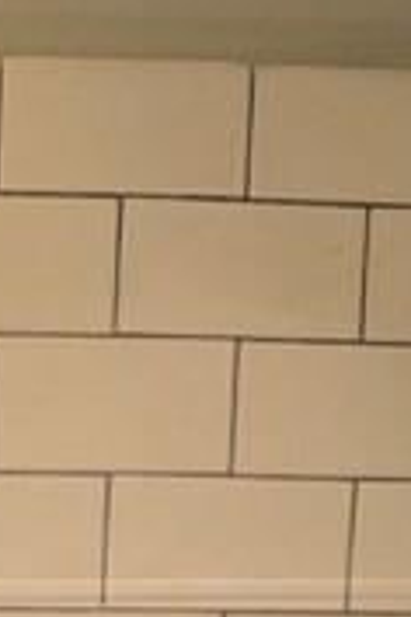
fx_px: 3699
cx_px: -832
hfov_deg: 5.9
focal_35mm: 216
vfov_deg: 8.2
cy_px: 1830
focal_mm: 6.3
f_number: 1.7
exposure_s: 1/120
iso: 500
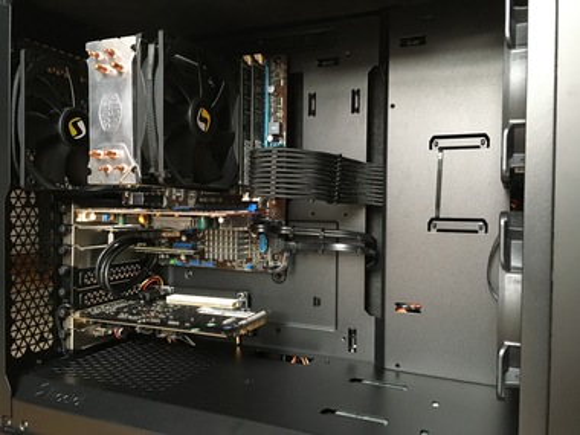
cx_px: 290
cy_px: 218
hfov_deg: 61.7
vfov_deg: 48.2
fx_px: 486
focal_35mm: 29
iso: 200
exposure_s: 1/17
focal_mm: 4.15
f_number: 2.2
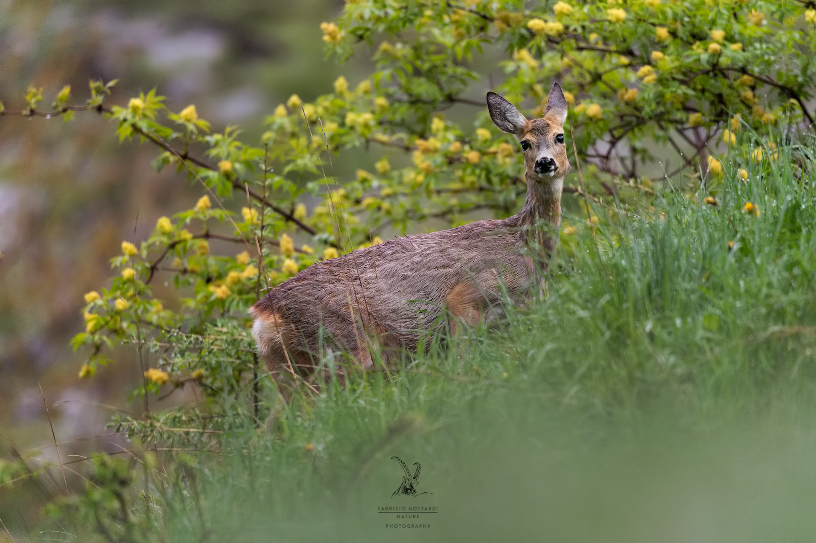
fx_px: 11326
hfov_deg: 4.1
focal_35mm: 500
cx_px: 408
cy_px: 272
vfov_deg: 2.7
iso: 10000
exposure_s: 1/500
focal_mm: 500
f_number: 5.6
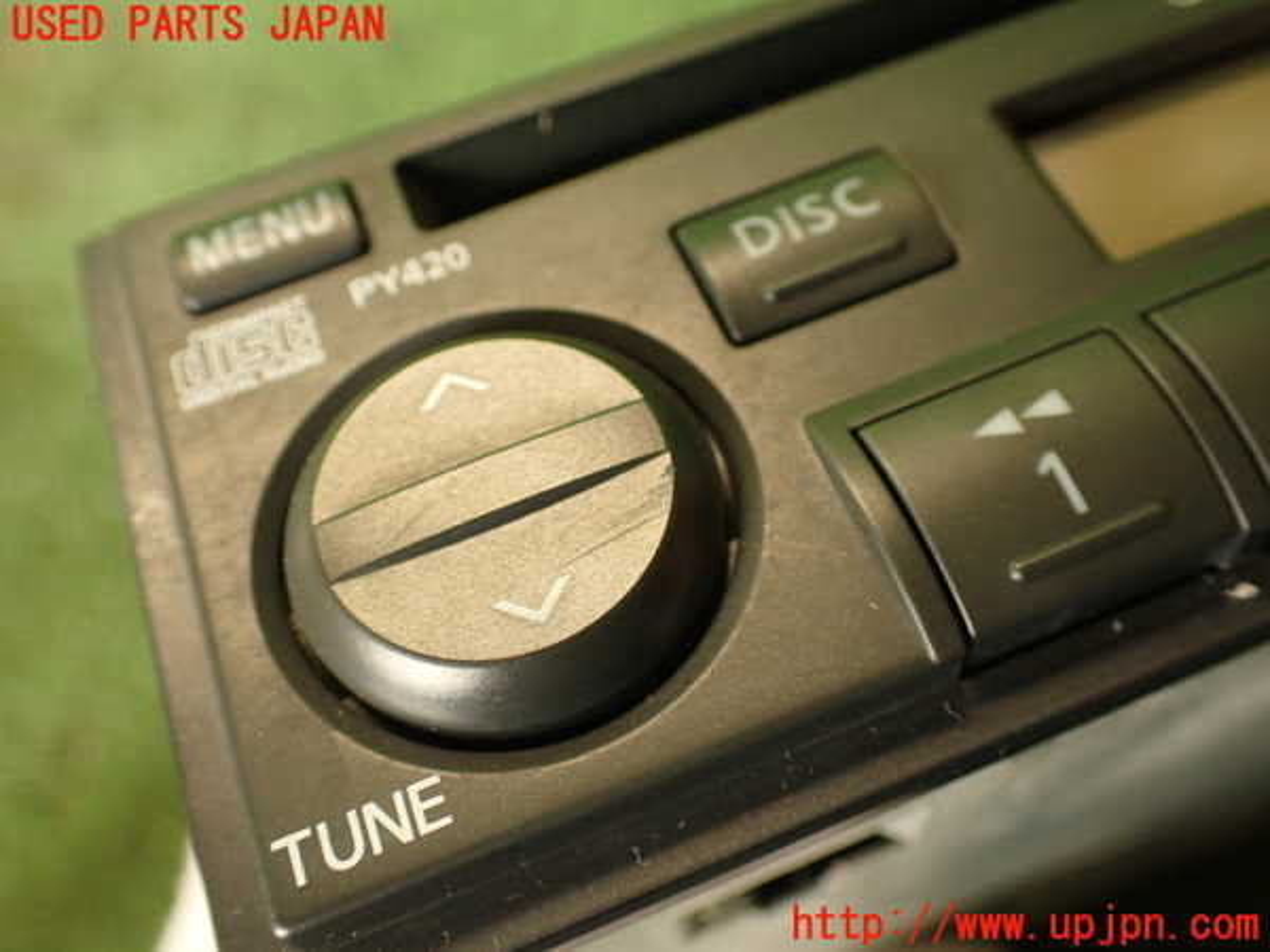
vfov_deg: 44.2
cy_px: 476
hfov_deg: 56.8
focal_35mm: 32
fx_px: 1174
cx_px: 635
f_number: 2.4
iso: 200
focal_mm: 5.79
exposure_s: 1/30
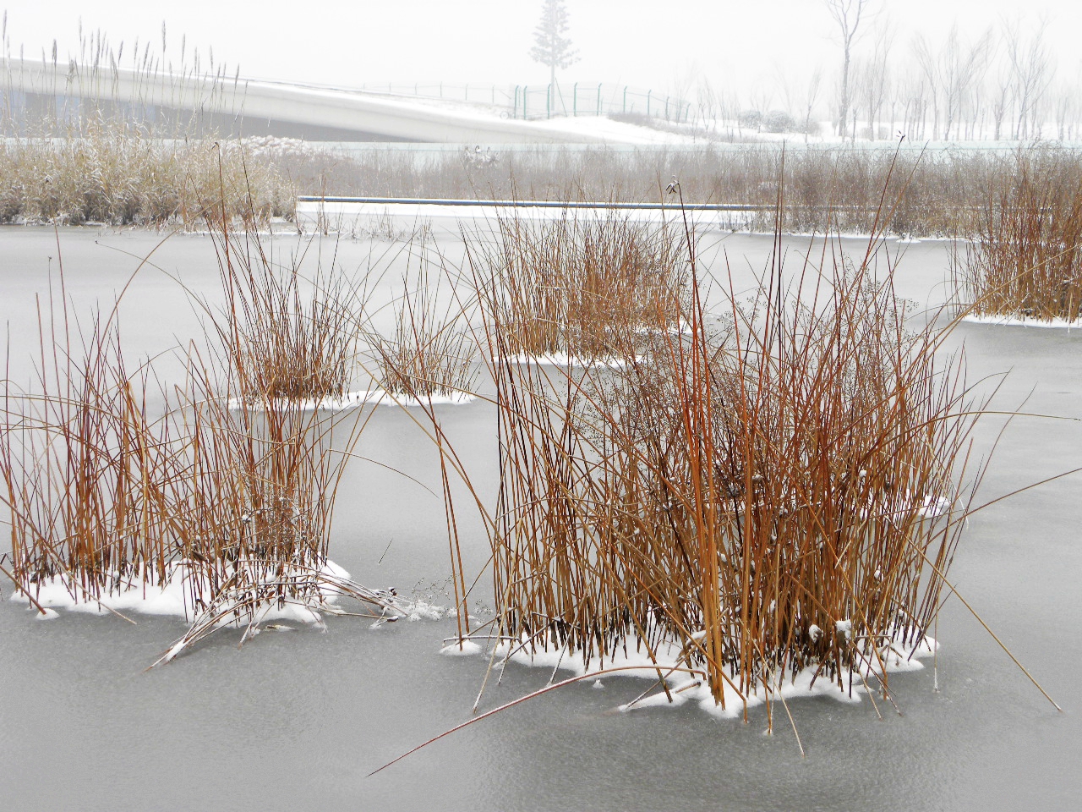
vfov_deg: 22.3
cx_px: 541
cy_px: 406
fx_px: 2063
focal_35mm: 66
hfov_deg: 29.4
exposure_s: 1/180
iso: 64
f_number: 4
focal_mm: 11.8
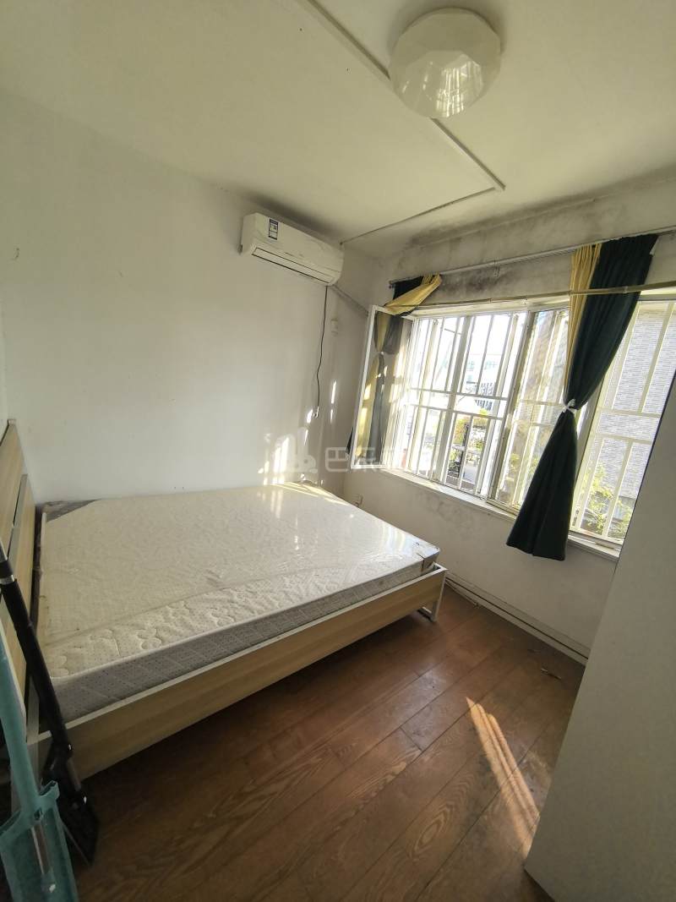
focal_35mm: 13
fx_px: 339
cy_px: 451
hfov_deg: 89.9
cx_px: 338
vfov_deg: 106.2
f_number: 2.2
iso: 64
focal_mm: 1.95
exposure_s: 1/100
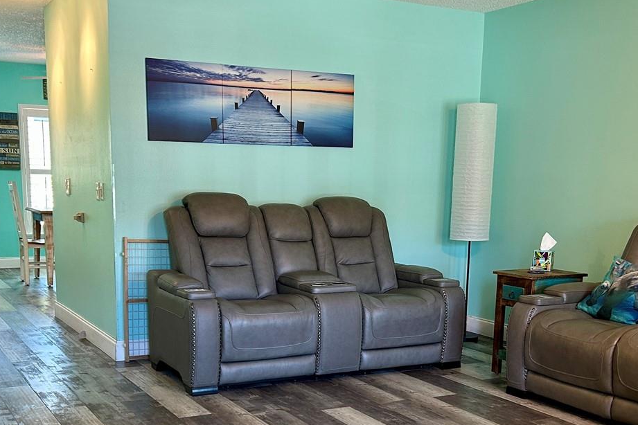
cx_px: 344
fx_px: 833
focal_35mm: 47
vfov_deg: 28.2
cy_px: 325
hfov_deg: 41.9
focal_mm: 5.7
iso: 125
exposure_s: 1/60
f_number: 1.5
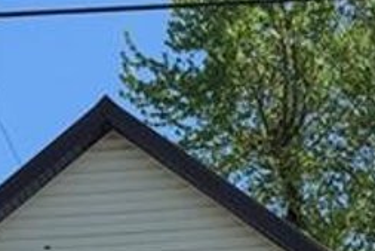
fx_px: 1167
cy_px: 470
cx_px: 318
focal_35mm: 112
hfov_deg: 18.0
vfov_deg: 11.3
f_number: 1.78
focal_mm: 6.76
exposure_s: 1/2959
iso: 80
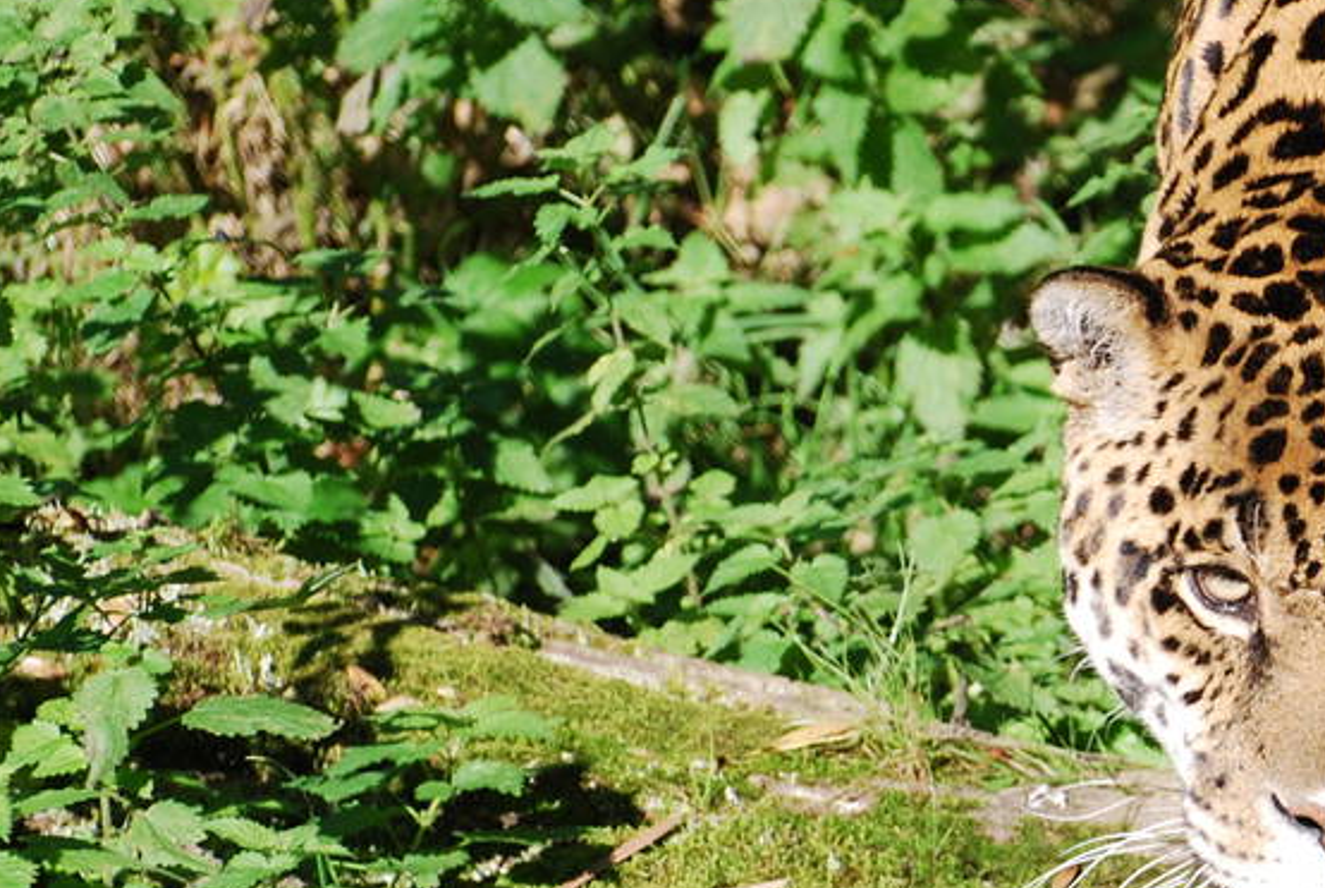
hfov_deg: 3.4
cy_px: 365
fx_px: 22333
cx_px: 1509
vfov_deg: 2.3
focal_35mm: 606
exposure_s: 1/500
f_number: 5
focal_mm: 140
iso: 200
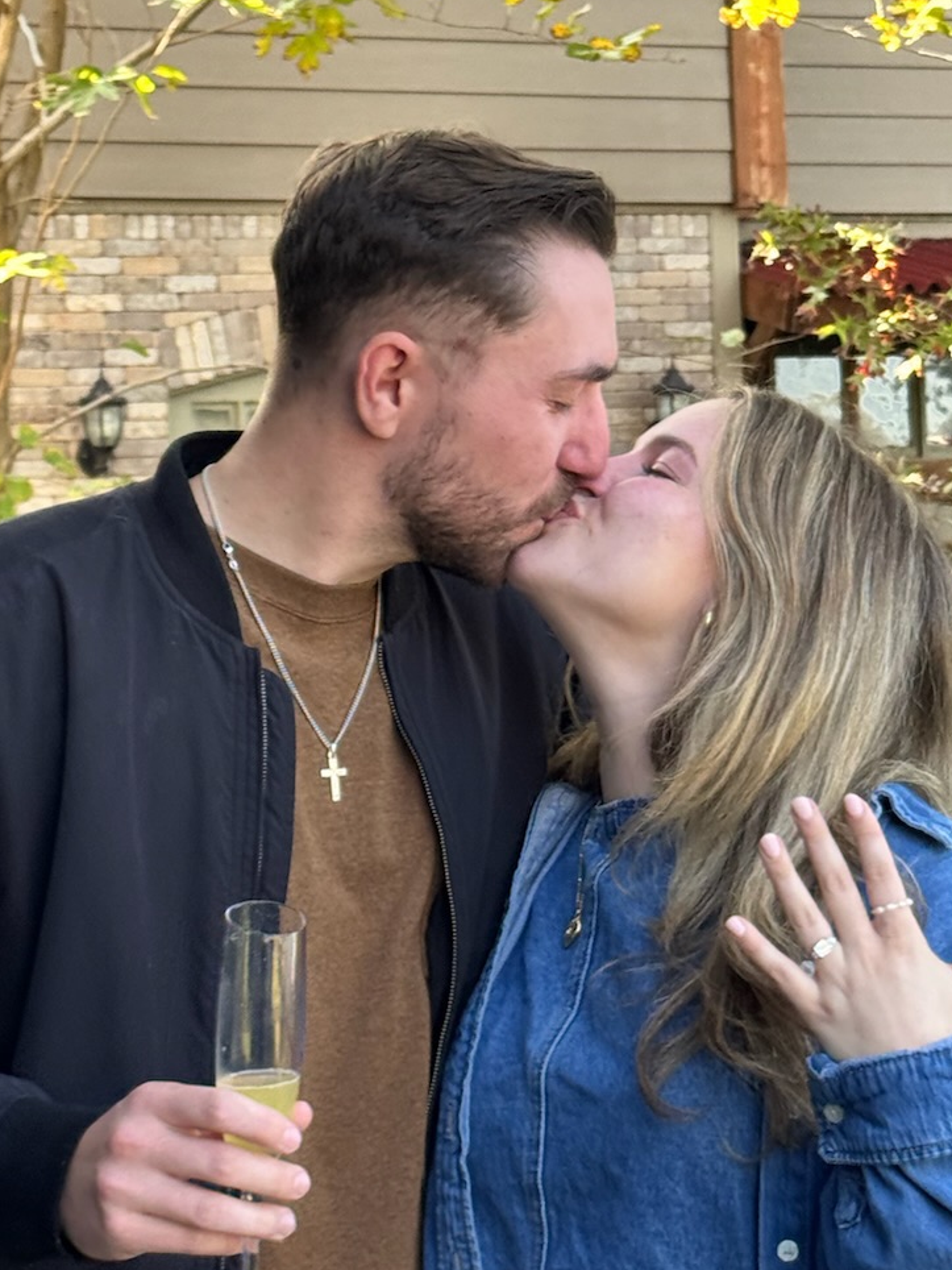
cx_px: 506
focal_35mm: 102
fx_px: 3740
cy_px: 557
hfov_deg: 14.5
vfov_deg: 19.3
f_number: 1.78
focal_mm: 6.76
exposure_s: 1/340
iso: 64
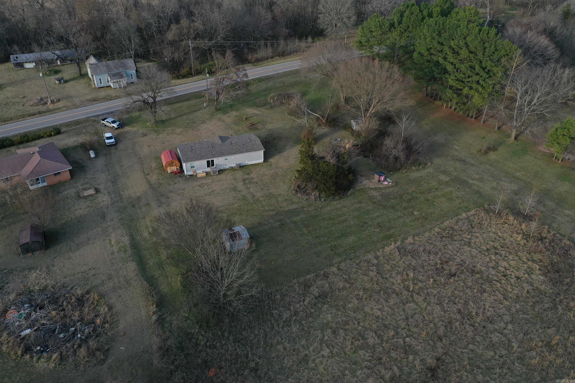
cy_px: 192
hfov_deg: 65.5
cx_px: 288
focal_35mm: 28
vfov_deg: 46.4
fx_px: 447
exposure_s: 1/200
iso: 100
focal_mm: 10.26
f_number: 5
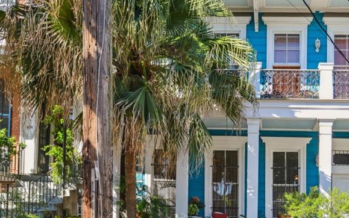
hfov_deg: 51.6
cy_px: 124
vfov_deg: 35.3
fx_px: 342
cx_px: 263
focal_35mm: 36
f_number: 13
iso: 400
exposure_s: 1/125
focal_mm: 20
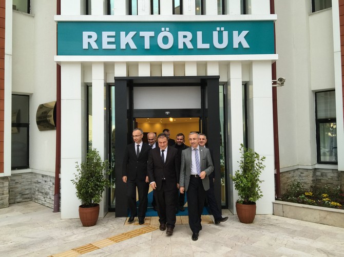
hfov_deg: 61.7
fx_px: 288
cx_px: 172
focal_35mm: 29
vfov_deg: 48.2
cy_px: 128
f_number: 2.2
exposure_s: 1/33
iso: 32
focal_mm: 4.15
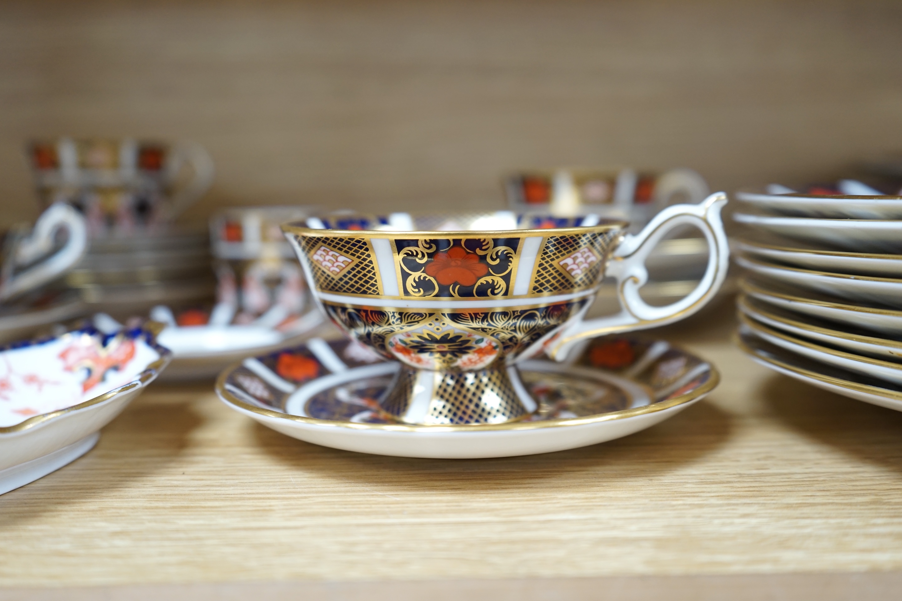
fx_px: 827
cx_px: 463
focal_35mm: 33
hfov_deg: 57.2
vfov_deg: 40.0
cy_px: 292
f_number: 4
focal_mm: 32
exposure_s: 1/60
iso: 640
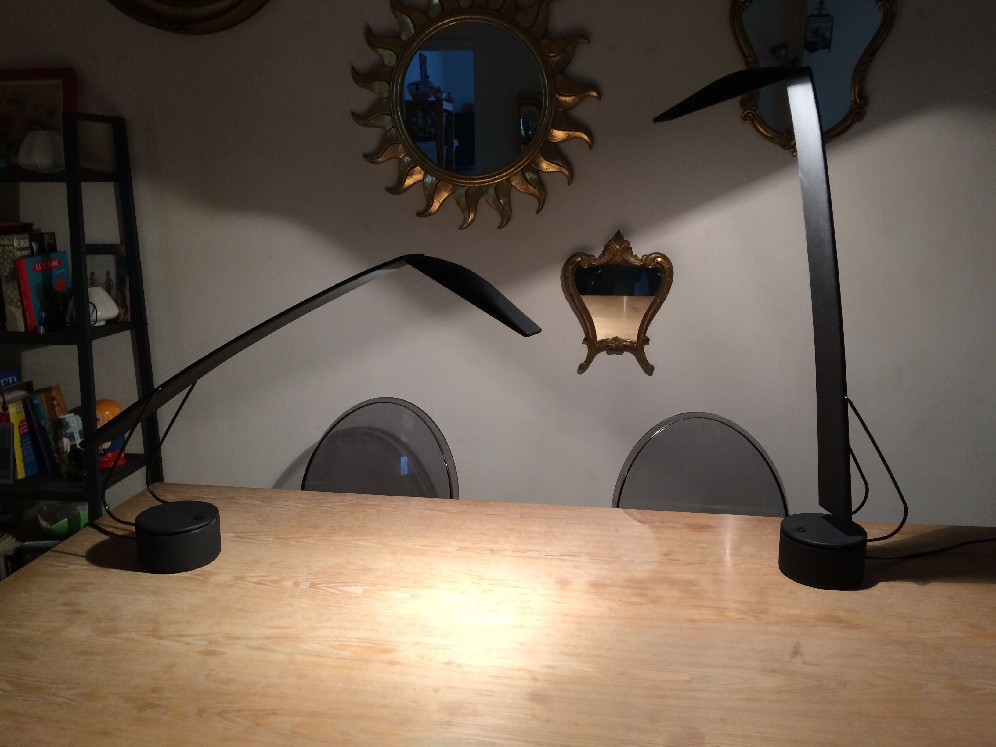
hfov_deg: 61.7
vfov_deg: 48.2
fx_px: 834
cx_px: 498
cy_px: 374
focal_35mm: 29
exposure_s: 1/33
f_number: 2.2
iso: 80
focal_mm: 4.15
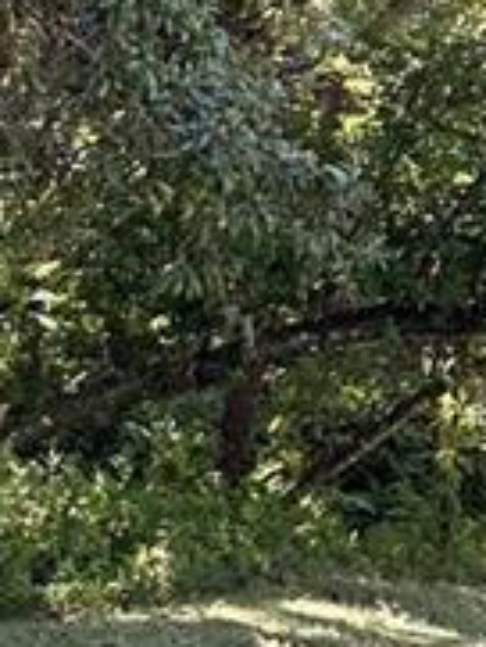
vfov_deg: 12.2
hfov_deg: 8.1
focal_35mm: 159
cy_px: 747
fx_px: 2973
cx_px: -908
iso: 64
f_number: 1.78
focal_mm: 6.86
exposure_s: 1/130
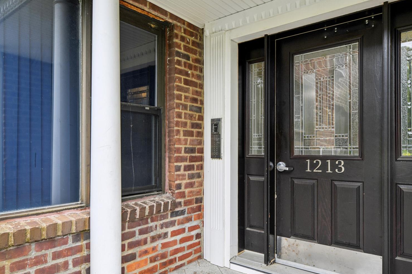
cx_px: 227
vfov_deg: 51.2
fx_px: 286
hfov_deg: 71.3
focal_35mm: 25
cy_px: 153
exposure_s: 1/50
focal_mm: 18
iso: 200
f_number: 8
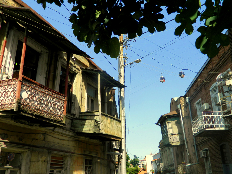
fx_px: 235
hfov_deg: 52.6
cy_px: 87
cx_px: 116
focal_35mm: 35
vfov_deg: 40.7
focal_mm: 6.2
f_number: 3.3
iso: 80
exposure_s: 1/640
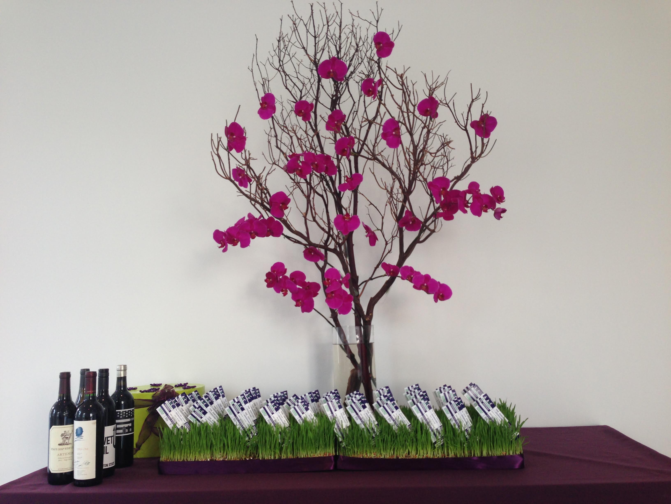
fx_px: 640
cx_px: 336
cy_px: 252
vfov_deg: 42.9
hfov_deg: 55.4
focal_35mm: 33
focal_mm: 4.12
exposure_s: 1/30
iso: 50
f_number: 2.4
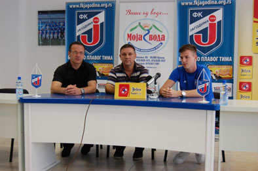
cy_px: 86
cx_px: 129
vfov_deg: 28.8
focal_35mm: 46
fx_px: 333
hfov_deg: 42.4
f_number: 4.5
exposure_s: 1/80
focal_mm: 31
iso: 400
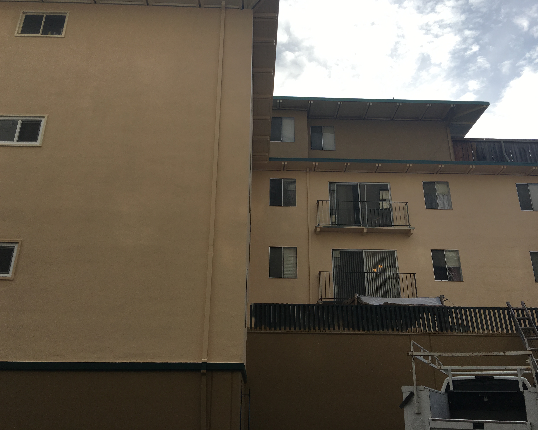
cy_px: 211
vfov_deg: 47.1
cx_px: 279
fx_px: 494
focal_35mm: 31
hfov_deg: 57.2
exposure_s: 1/1425
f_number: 2.2
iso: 25
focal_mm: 4.15
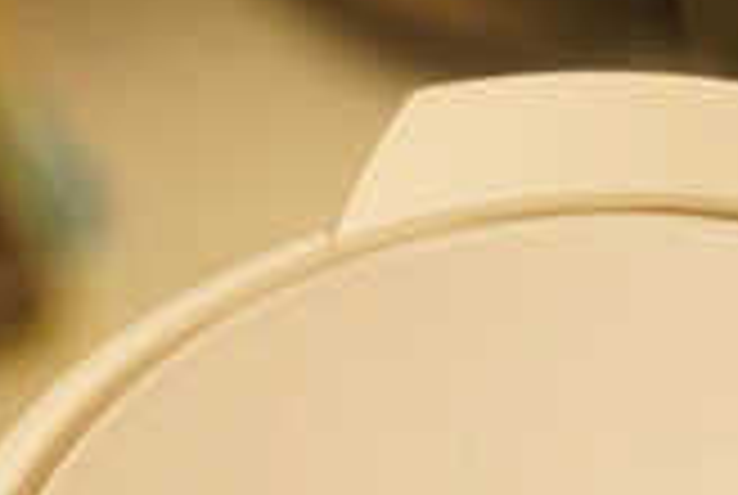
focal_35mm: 329
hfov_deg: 6.2
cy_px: 614
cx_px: 882
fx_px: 6757
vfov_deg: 4.2
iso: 1600
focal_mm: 75
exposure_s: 1/100
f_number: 2.8
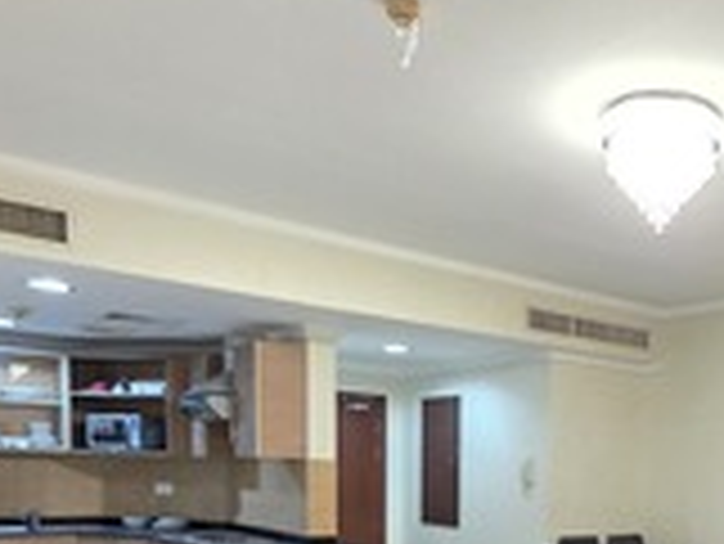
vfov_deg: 34.7
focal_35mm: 37
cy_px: 560
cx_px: 654
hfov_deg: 45.3
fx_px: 774
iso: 320
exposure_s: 1/50
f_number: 1.9
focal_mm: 2.2
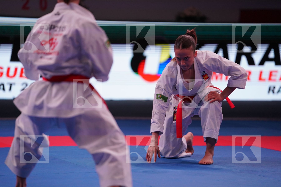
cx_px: 140
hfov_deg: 10.3
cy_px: 94
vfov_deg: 6.9
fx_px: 1561
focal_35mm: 200
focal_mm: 200
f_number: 2.8
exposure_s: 1/1000
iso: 2000
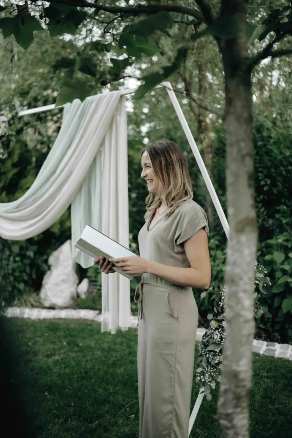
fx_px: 426
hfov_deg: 37.9
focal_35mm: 35
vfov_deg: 54.4
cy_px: 219
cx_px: 146
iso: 250
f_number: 1.4
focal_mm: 35
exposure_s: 1/500
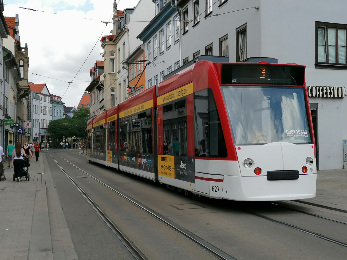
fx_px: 451
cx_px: 174
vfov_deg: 32.2
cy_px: 130
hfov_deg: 42.1
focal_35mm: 45
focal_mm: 4.75
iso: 50
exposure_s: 1/734
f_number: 1.8
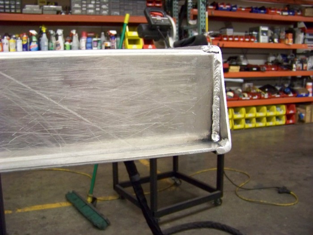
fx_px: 326
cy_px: 118
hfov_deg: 51.4
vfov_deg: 39.7
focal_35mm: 36
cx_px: 156
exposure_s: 1/15
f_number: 2.8
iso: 400
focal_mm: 5.85
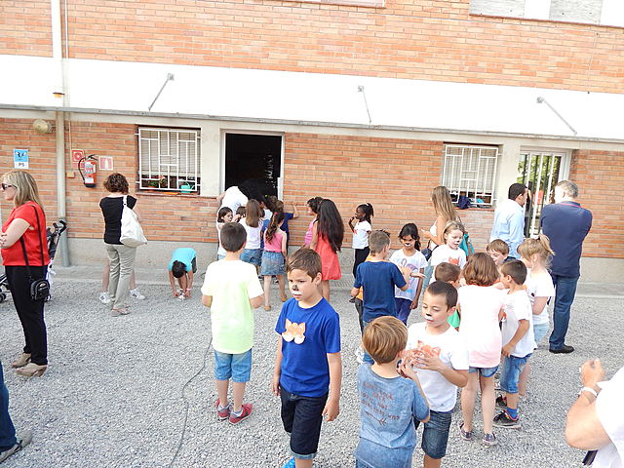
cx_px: 312
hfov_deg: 73.9
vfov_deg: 58.9
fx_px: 415
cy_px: 234
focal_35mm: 23
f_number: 3
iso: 220
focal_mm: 4
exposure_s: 1/250
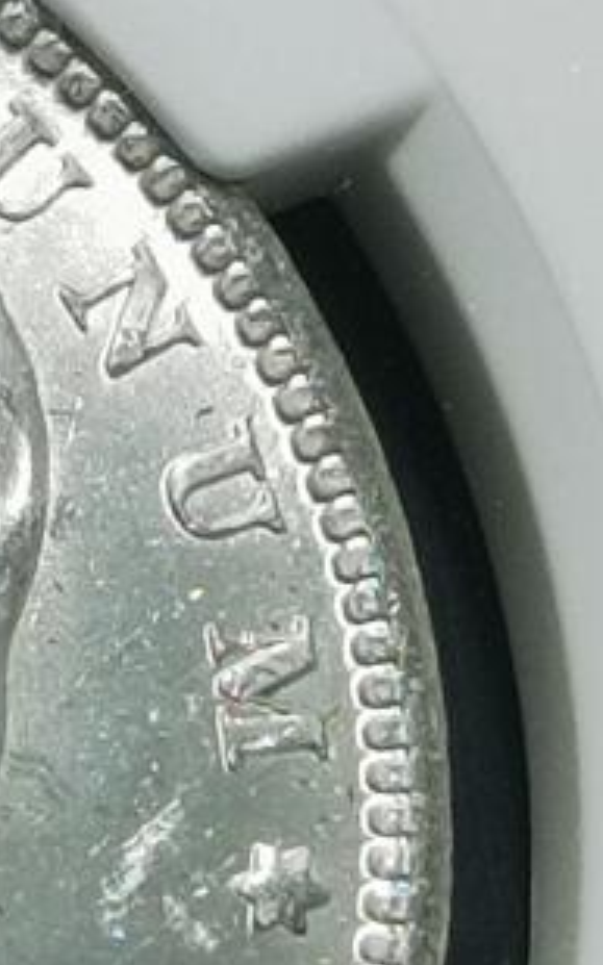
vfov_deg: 5.5
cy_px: 9
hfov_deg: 3.4
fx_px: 10075
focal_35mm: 383
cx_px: -681
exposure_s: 1/100
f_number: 1.9
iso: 80
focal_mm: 6.67
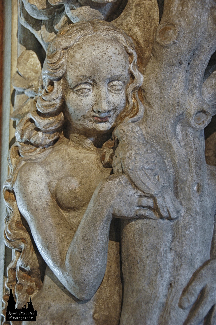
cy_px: 162
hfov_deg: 14.7
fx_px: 838
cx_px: 108
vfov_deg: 21.9
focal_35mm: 93
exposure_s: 1/6
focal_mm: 62
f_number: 5
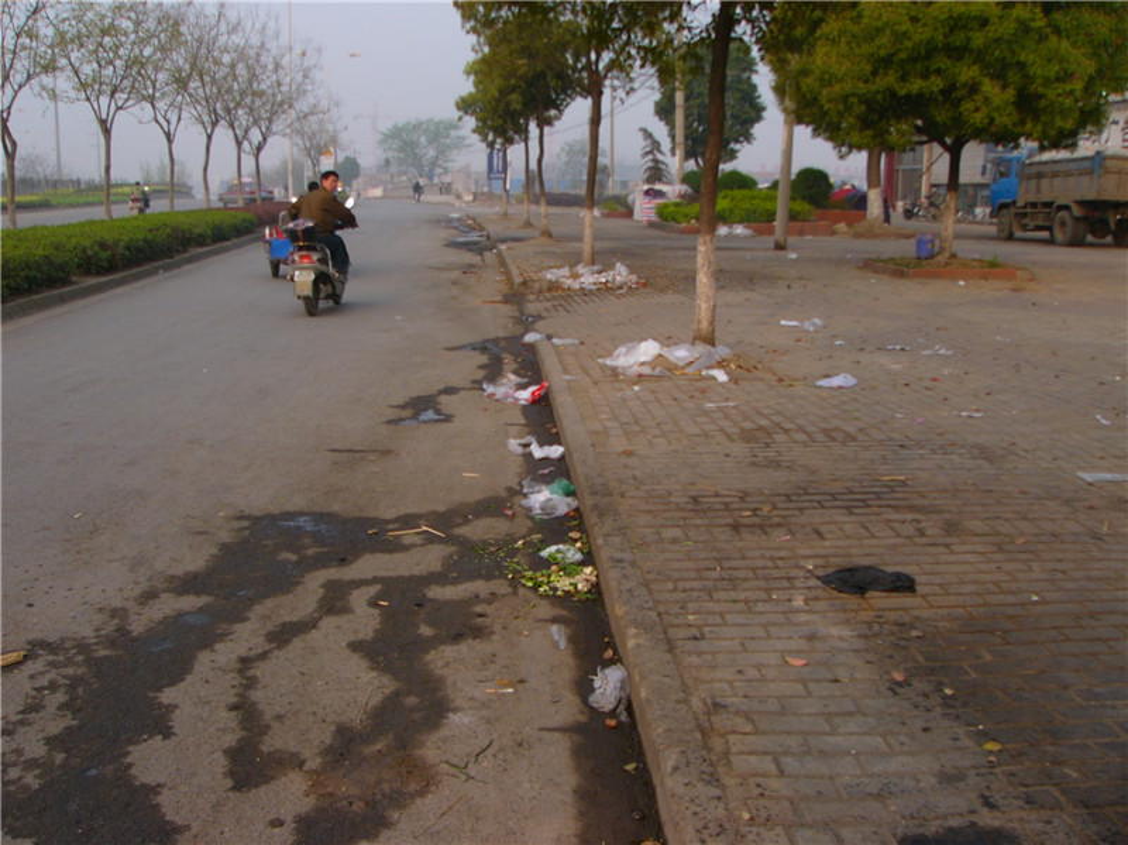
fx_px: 1172
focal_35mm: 36
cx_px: 564
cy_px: 422
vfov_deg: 39.6
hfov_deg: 51.4
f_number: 4
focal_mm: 6
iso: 50
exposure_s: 1/200
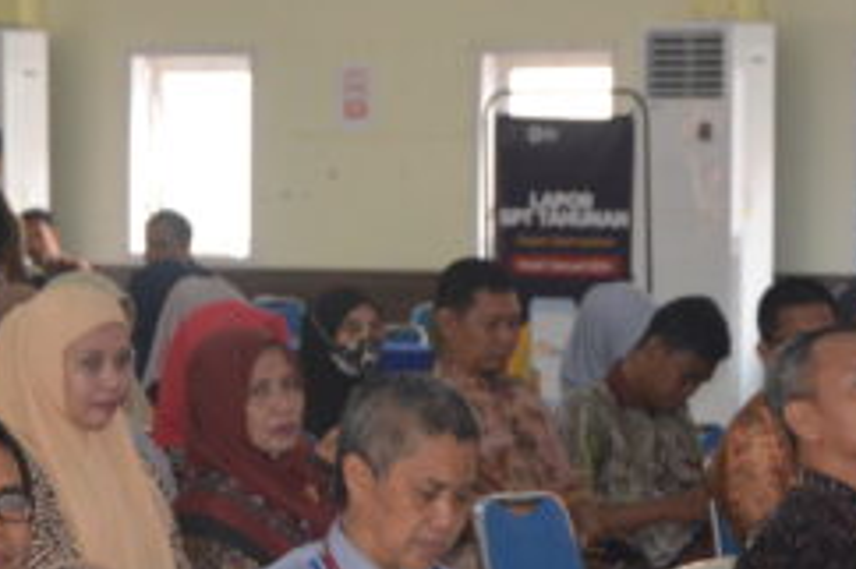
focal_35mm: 288
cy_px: 641
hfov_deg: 7.2
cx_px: 230
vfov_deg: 4.8
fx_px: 6843
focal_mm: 58
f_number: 5
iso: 1600
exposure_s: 1/60
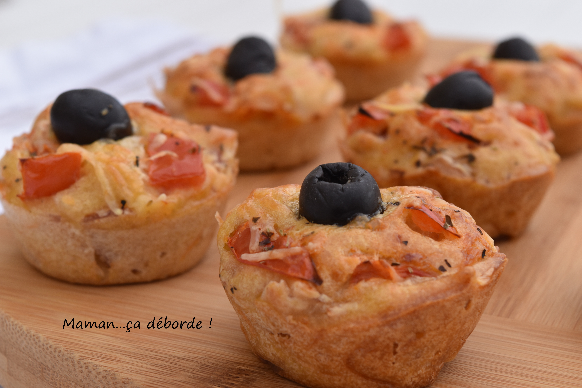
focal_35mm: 82
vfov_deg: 16.6
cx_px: 291
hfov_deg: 24.6
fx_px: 1334
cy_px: 194
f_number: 9
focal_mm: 55
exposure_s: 1/320
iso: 200
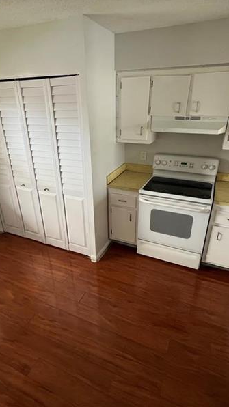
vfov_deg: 89.6
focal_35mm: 19
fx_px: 205
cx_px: 111
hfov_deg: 58.3
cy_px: 203
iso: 250
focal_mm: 1.57
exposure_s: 1/86
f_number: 1.8
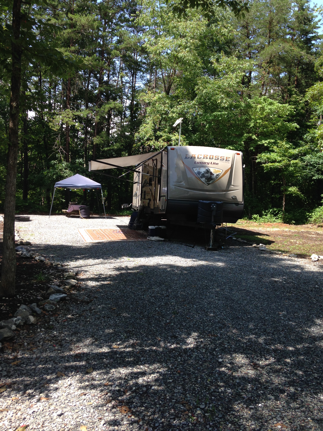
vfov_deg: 55.4
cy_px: 216
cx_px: 162
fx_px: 411
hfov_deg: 42.9
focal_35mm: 33
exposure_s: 1/507
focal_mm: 4.12
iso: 50
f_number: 2.4
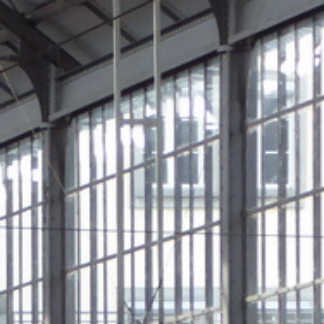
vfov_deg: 2.4
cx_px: -396
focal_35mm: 715
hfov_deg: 2.4
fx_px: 7571
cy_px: 745
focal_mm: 20.6
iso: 400
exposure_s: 1/125
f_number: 5.1
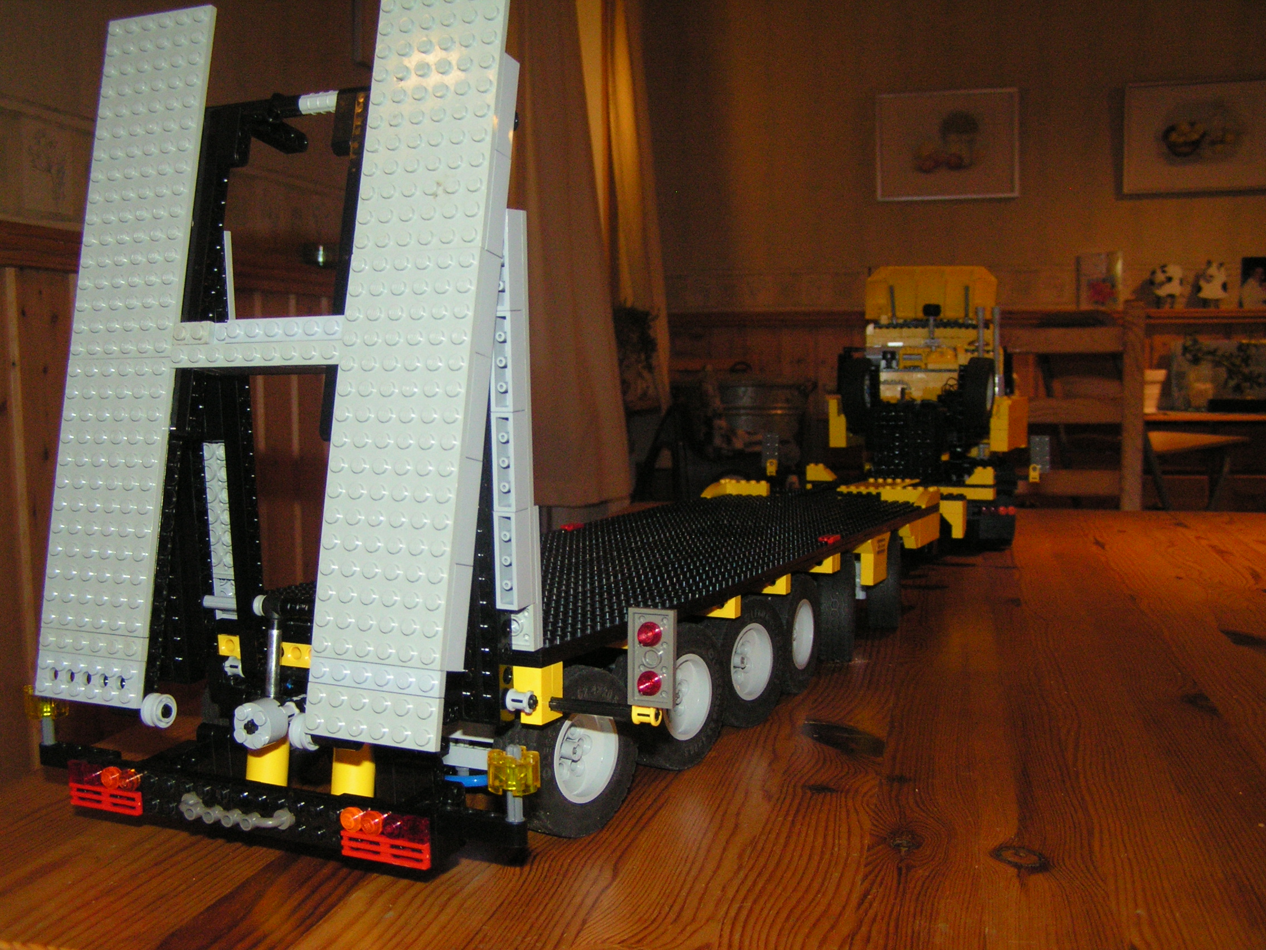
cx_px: 633
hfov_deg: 49.0
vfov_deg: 37.7
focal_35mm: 38
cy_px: 475
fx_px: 1390
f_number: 2.8
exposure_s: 1/40
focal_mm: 6.3
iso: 200
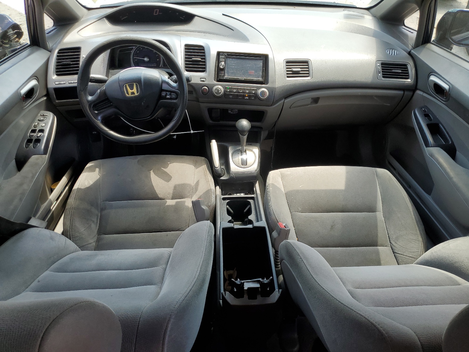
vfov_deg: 53.1
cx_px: 234
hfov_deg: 67.3
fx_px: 352
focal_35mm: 26
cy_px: 176
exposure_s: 1/256
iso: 50
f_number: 1.5
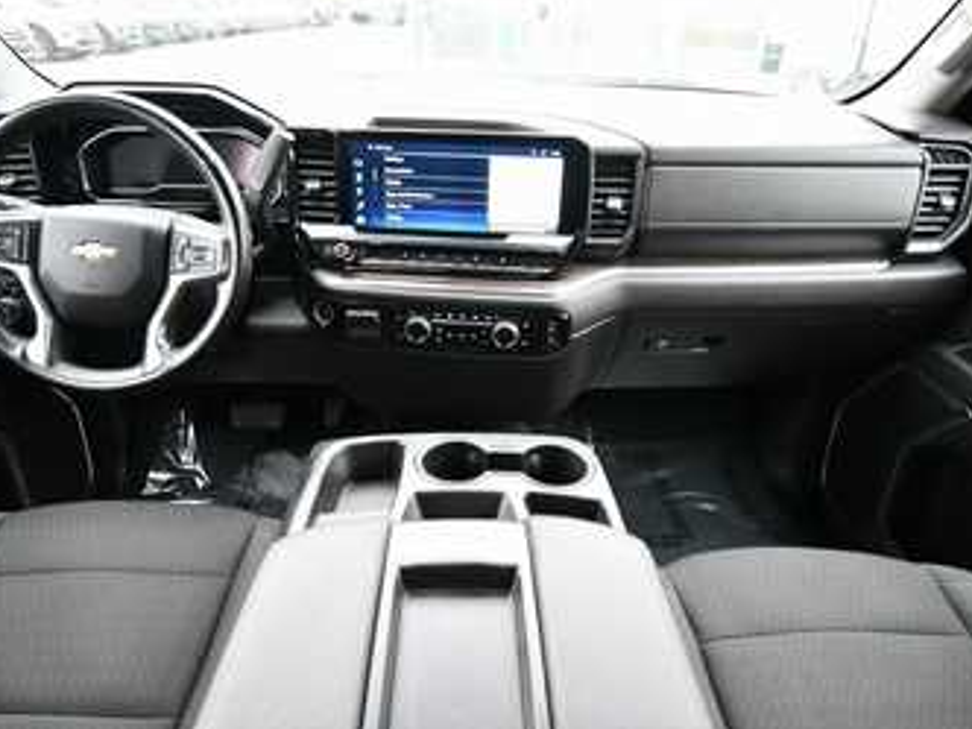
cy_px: 344
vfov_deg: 61.0
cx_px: 474
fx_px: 618
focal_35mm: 22
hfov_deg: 76.4
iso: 3200
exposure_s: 1/80
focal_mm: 13
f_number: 4.8
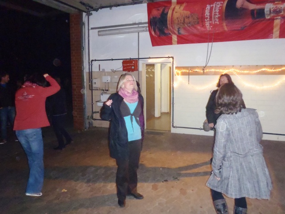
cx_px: 142
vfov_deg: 49.7
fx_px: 231
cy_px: 107
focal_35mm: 28
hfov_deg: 63.4
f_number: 3.5
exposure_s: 1/30
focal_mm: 5
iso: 640
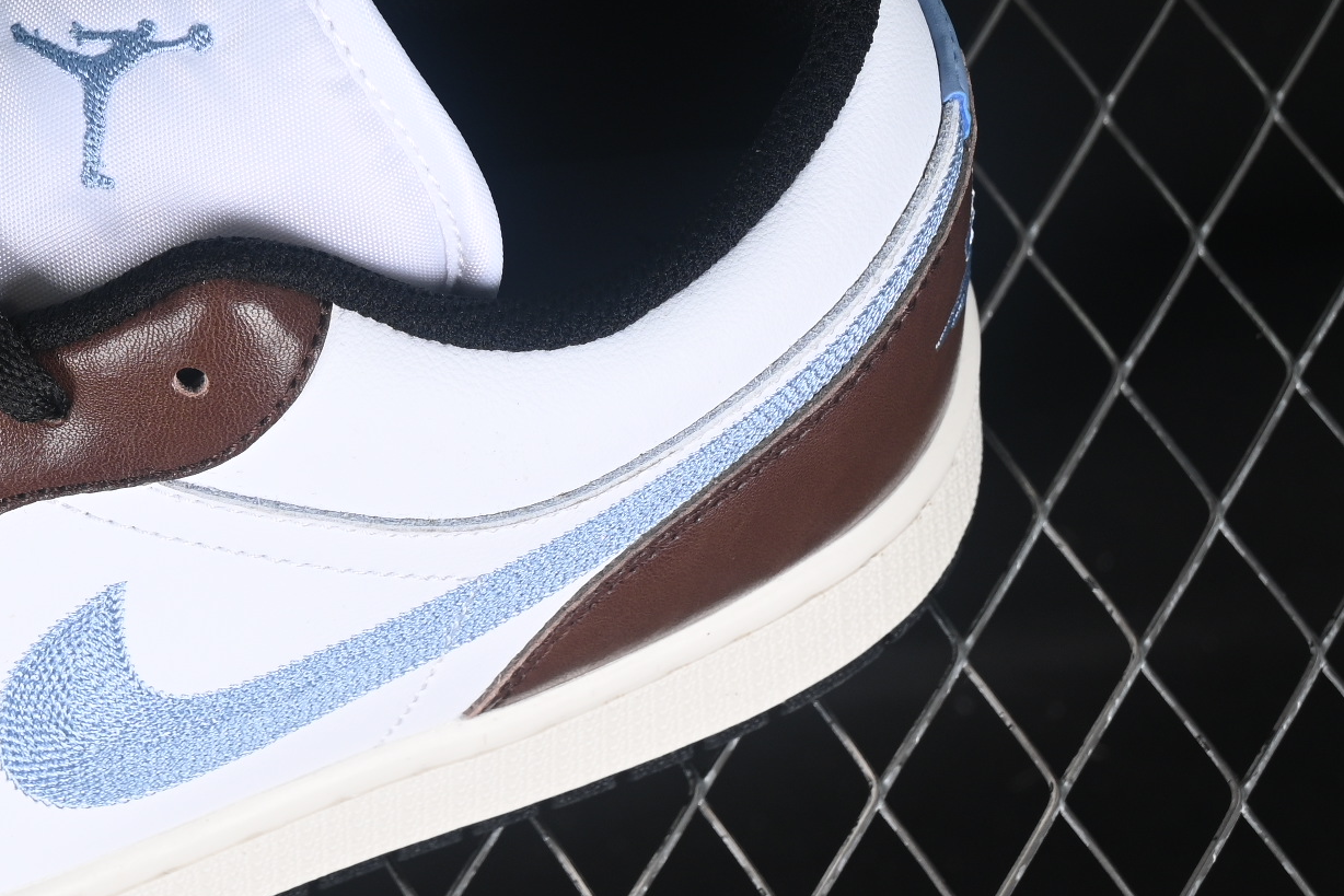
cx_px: -176
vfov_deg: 8.1
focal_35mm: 170
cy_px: 181
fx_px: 6347
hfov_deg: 11.9
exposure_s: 1/60
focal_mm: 50
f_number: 7.1
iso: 160
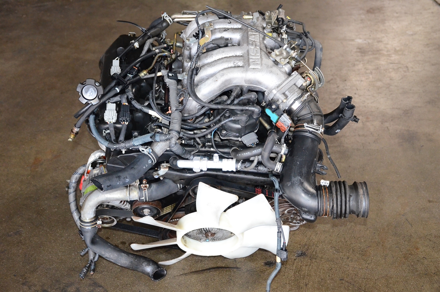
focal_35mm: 52
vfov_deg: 25.6
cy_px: 146
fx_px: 640
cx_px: 220
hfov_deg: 37.9
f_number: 4.2
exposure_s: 1/160
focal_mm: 35
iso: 2500
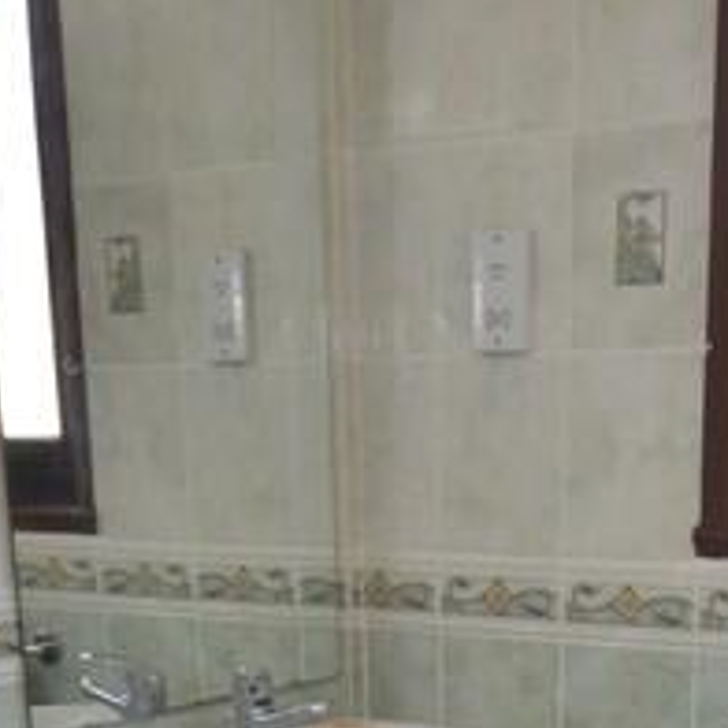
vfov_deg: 20.0
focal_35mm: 73
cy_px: 1133
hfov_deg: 23.6
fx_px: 1742
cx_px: 423
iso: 400
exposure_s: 1/60
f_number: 5.6
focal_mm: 11
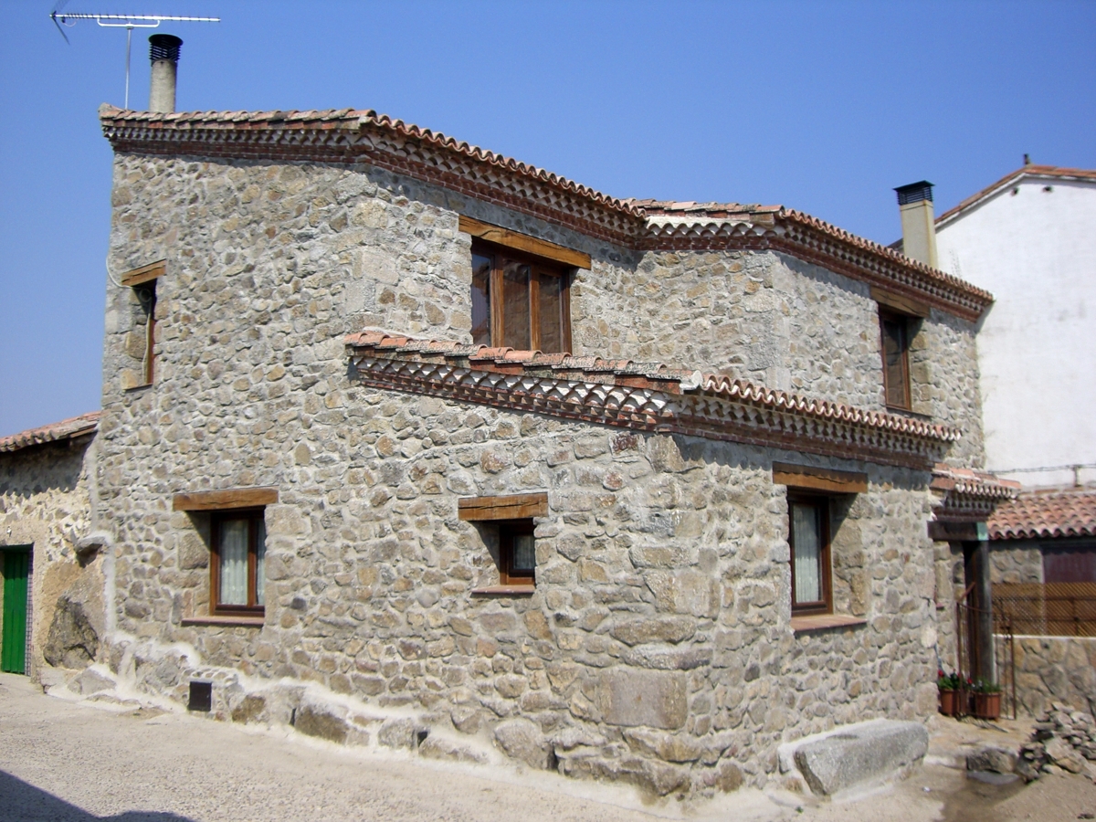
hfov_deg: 49.0
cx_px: 548
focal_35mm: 38
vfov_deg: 37.7
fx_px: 1203
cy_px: 411
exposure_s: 1/1000
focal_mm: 6.2
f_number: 4.3
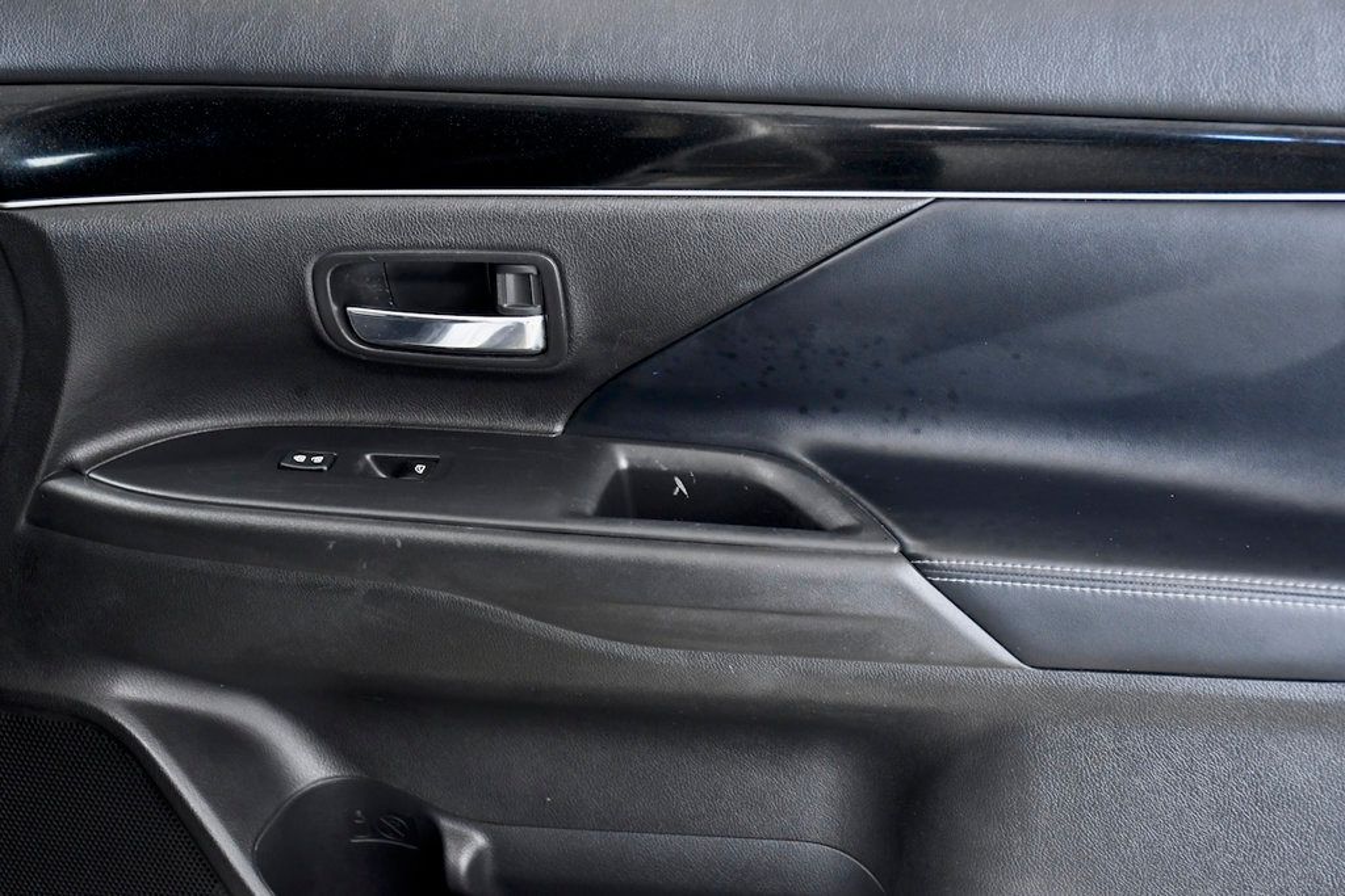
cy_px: 448
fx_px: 2503
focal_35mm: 67
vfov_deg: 20.3
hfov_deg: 30.1
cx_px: 672
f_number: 5.6
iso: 2500
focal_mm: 45
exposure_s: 1/80
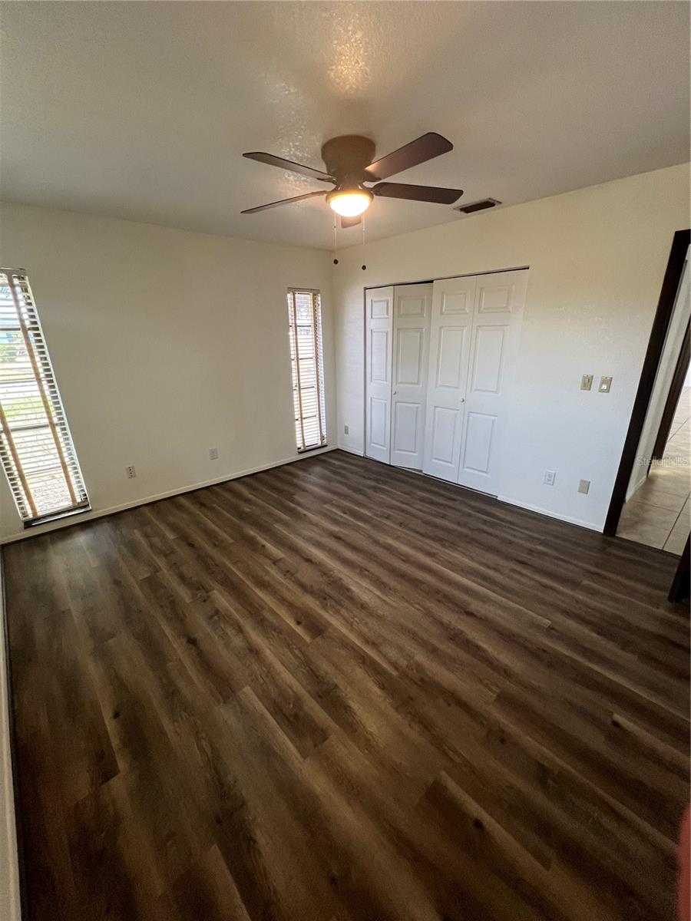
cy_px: 460
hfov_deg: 89.9
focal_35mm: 13
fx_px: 346
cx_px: 346
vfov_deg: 106.2
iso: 250
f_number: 1.8
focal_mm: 1.57
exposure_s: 1/60
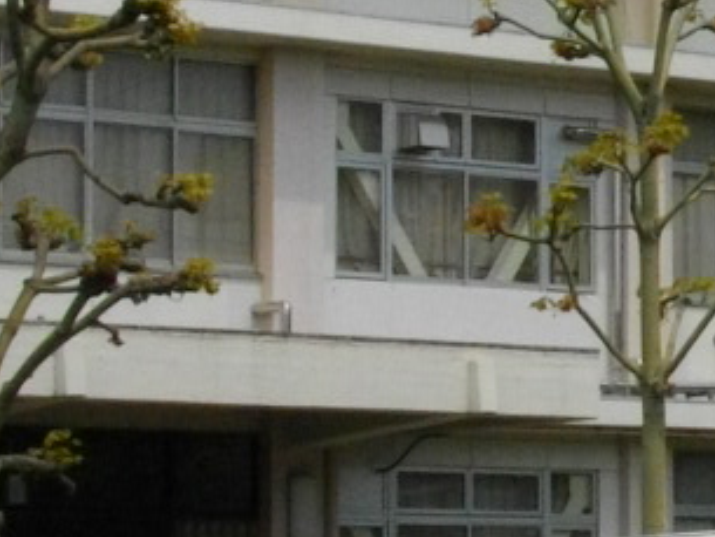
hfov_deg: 9.0
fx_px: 4443
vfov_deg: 6.9
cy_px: 127
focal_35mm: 215
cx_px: 1104
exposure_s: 1/640
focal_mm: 5.7
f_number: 5.5
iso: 100
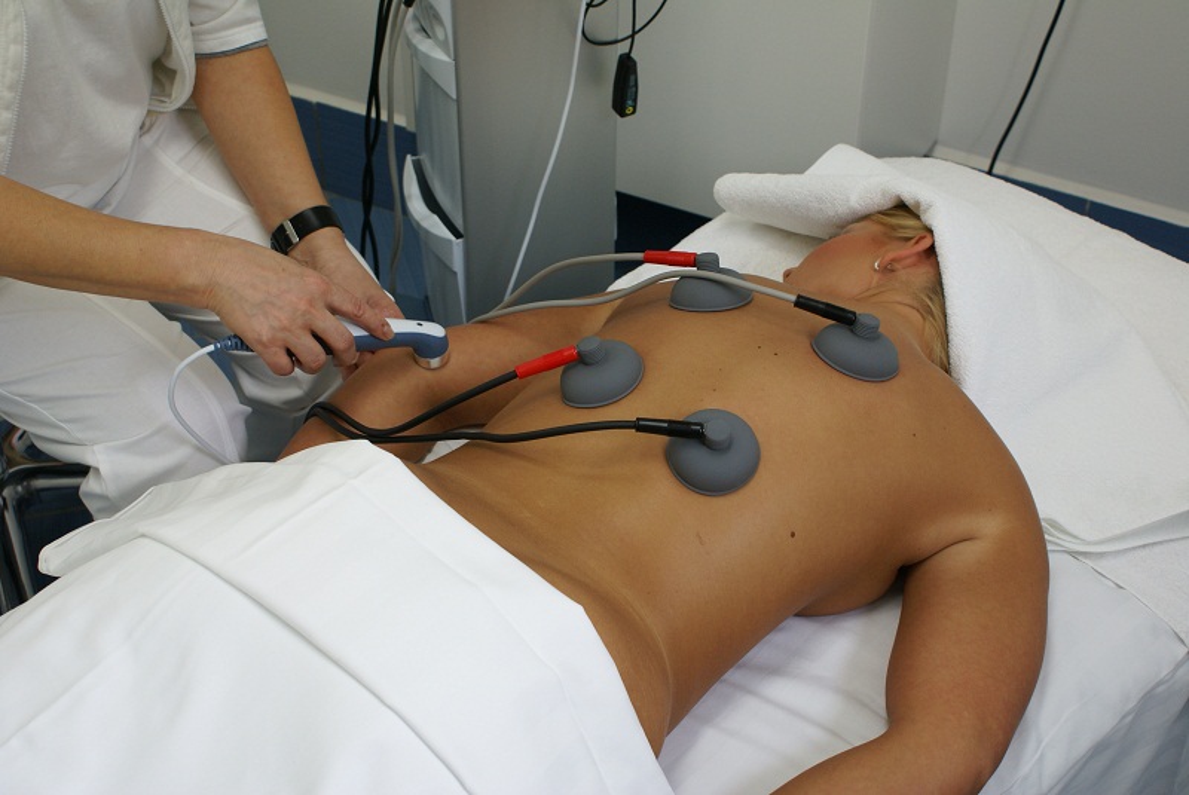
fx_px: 1488
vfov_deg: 29.9
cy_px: 398
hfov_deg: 43.6
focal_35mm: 45
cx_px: 594
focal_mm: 30
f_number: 5
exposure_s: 1/60
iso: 200
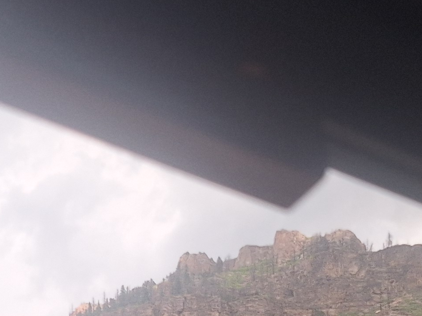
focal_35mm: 98
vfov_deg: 13.8
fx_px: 1194
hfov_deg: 19.5
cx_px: 14
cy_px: 522
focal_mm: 5.54
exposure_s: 1/320
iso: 40
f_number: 1.8
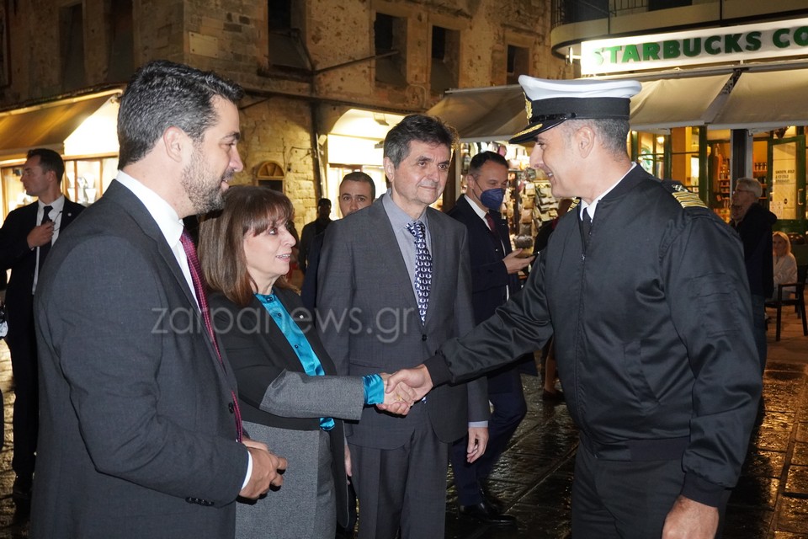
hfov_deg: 49.6
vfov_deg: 34.2
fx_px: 875
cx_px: 404
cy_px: 270
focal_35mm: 39
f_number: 4.5
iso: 3200
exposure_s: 1/80
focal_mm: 26
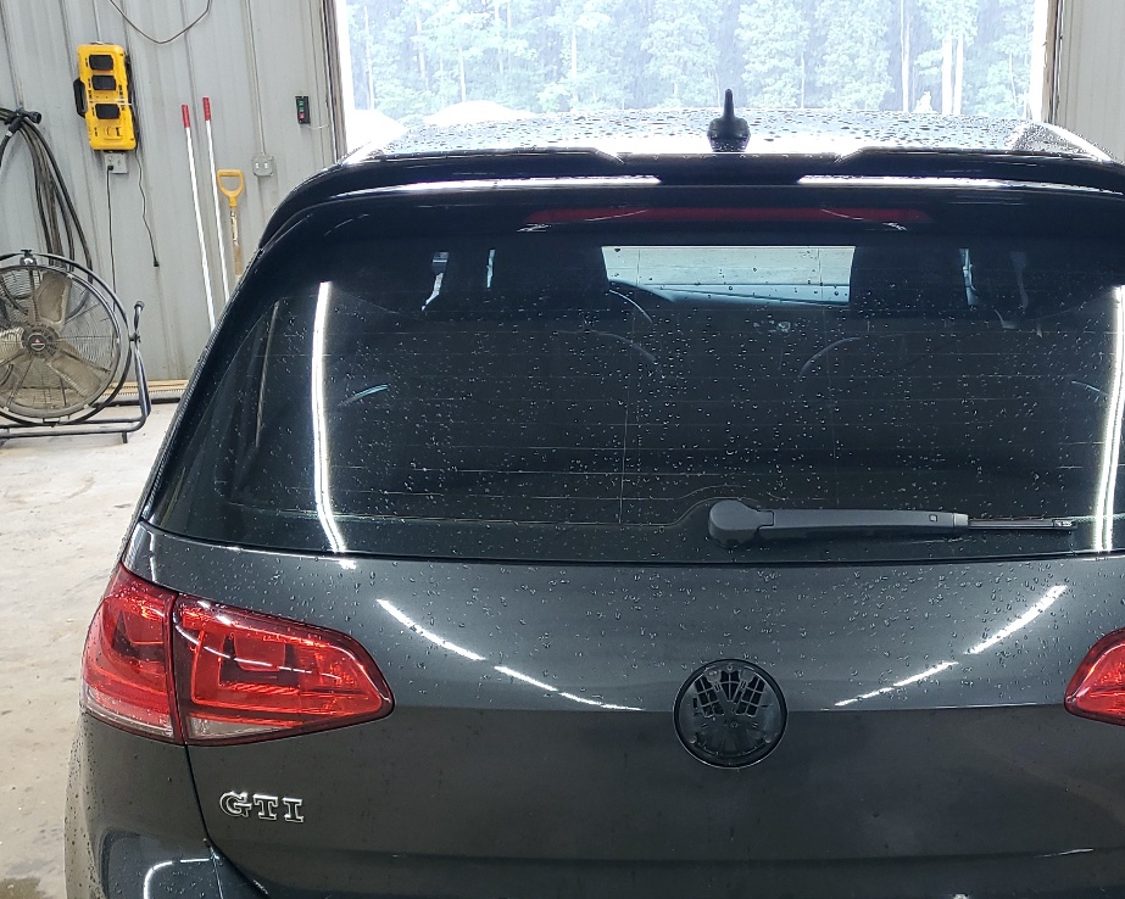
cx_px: 752
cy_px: 653
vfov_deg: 33.6
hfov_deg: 41.5
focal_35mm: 44
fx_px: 1465
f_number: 1.5
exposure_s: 1/60.2
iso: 76
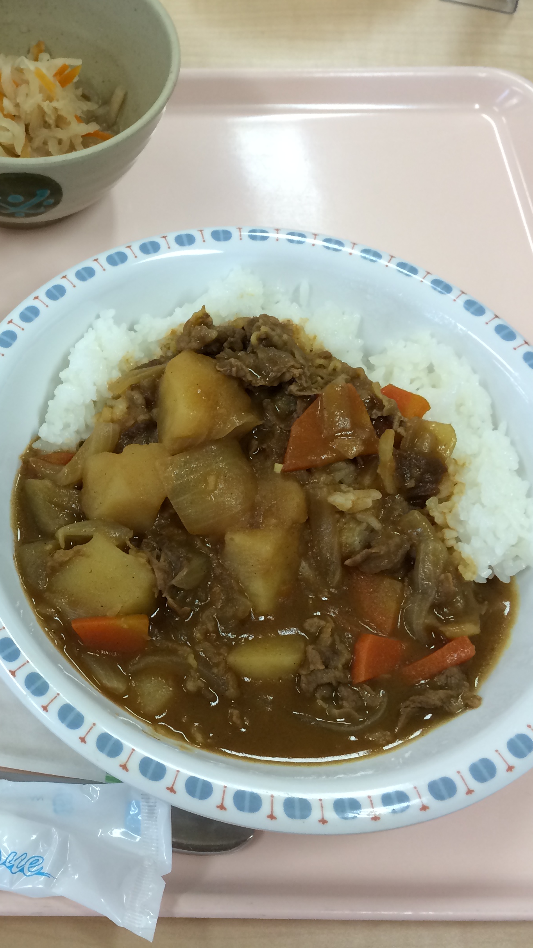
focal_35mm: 44
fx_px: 1106
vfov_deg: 46.4
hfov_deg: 25.6
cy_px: 471
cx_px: -18
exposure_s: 1/40
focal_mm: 4.12
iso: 40
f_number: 2.2
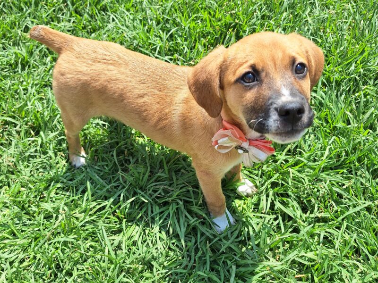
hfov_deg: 73.9
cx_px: 189
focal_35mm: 23
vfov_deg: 58.9
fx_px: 251
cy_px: 142
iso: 40
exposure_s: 1/1168
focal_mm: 5.54
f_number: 1.8
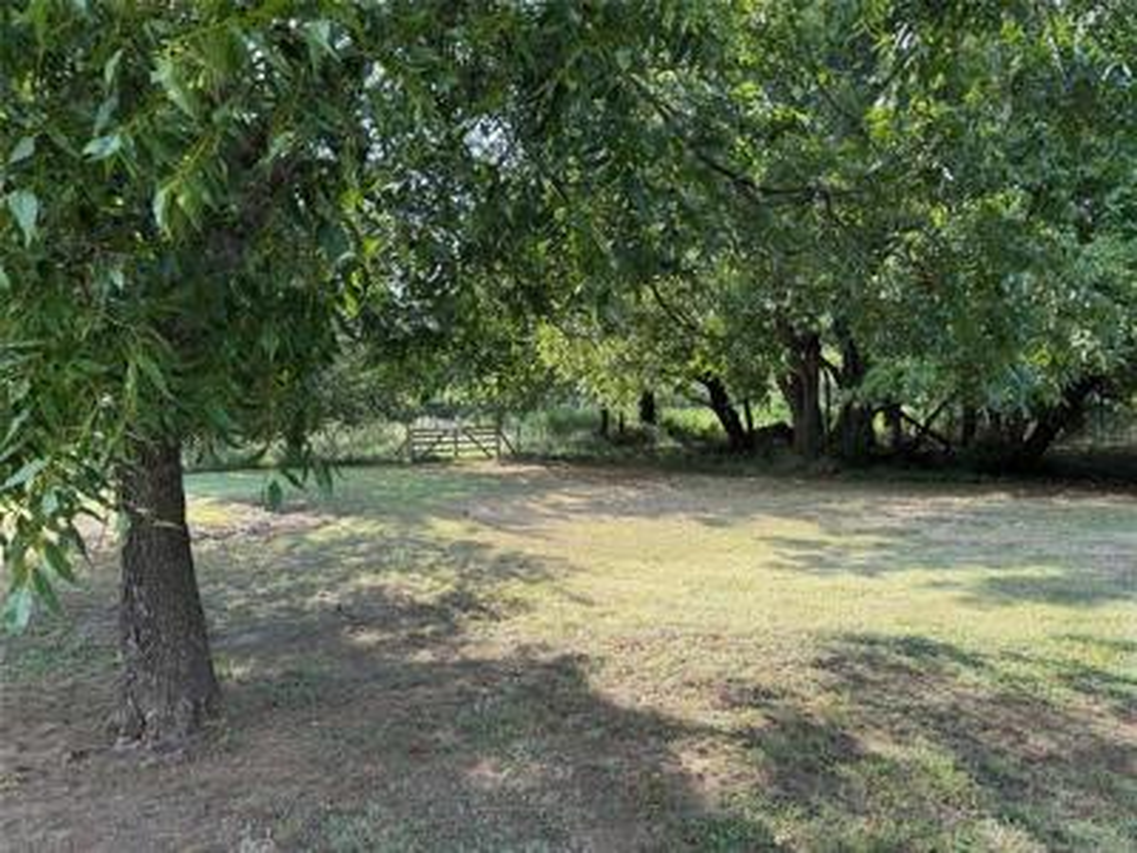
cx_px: 568
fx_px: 788
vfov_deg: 56.8
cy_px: 426
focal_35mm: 24
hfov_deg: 71.6
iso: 80
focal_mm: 6.76
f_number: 1.78
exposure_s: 1/559
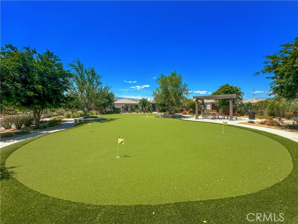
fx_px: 121
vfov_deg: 85.7
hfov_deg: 102.1
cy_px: 112
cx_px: 149
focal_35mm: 14
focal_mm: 2.22
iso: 50
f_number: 2.2
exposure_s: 1/2000
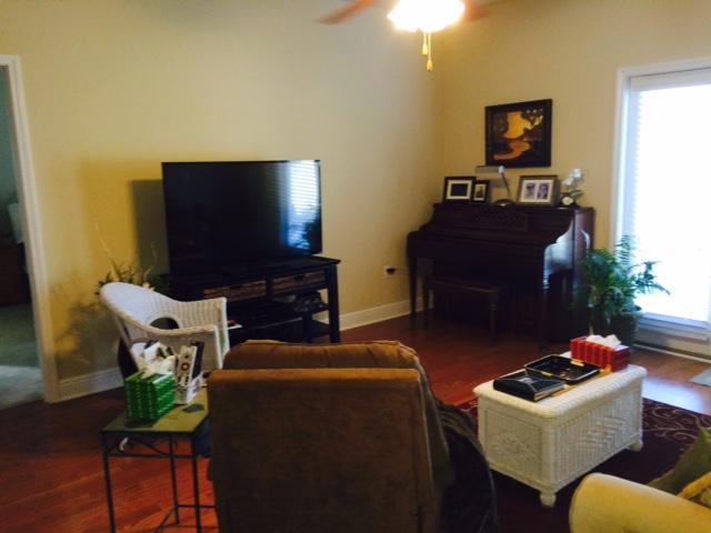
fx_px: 596
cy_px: 266
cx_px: 356
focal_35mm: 29
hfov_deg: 61.7
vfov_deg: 48.2
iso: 160
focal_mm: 4.15
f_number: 2.2
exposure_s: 1/30
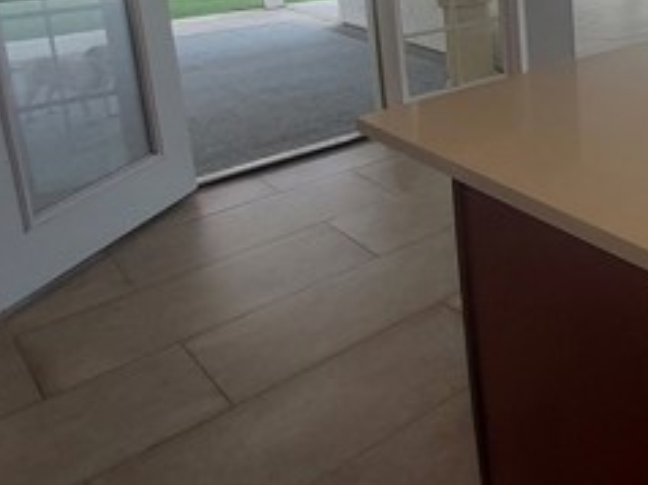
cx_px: 817
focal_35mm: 35
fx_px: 655
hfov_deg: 36.8
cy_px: -14
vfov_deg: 36.1
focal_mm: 1.74
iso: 50
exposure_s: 1/189
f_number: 2.2
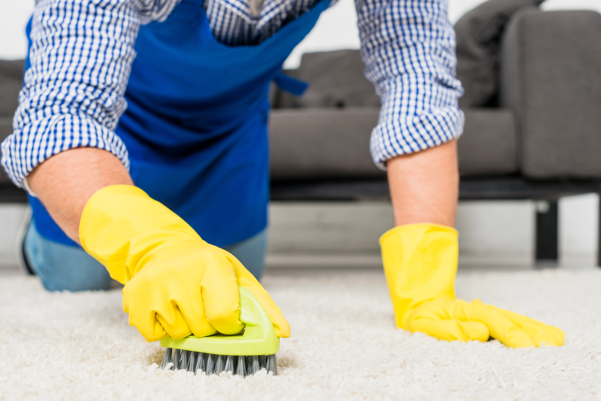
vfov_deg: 27.0
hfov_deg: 39.6
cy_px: 200
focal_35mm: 50
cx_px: 300
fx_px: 835
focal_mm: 50
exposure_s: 1/160
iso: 160
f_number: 5.6
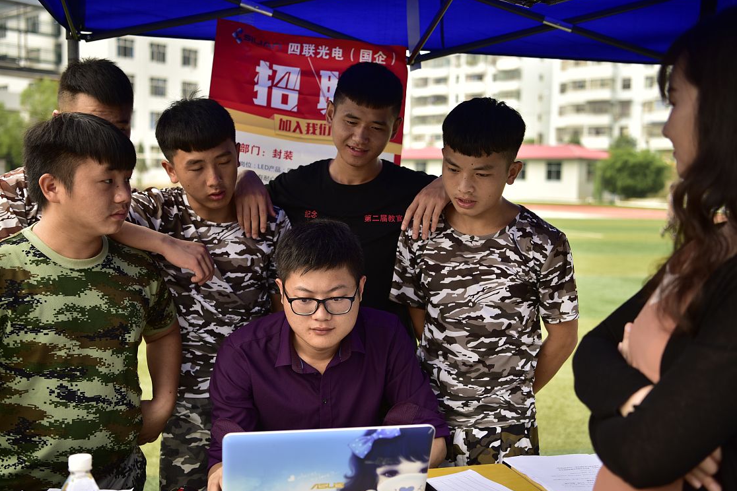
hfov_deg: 45.4
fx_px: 880
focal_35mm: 43
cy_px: 258
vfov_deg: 31.2
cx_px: 363
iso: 100
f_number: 2.8
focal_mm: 40
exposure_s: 1/500
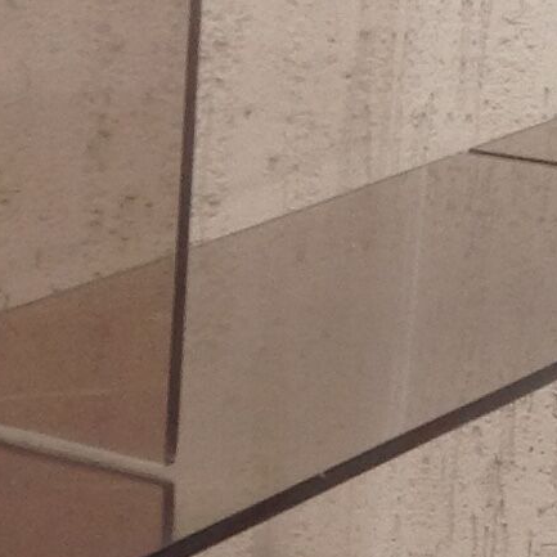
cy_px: 916
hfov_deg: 9.4
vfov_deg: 9.1
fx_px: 3368
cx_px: 140
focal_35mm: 185
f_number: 2.4
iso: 50
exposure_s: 1/40
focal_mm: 4.28
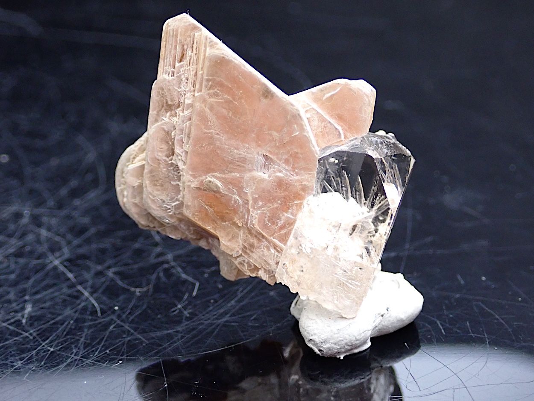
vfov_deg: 21.9
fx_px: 1034
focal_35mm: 67
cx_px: 267
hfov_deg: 29.0
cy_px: 200
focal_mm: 11.88
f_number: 3.8
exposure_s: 1/40
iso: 800
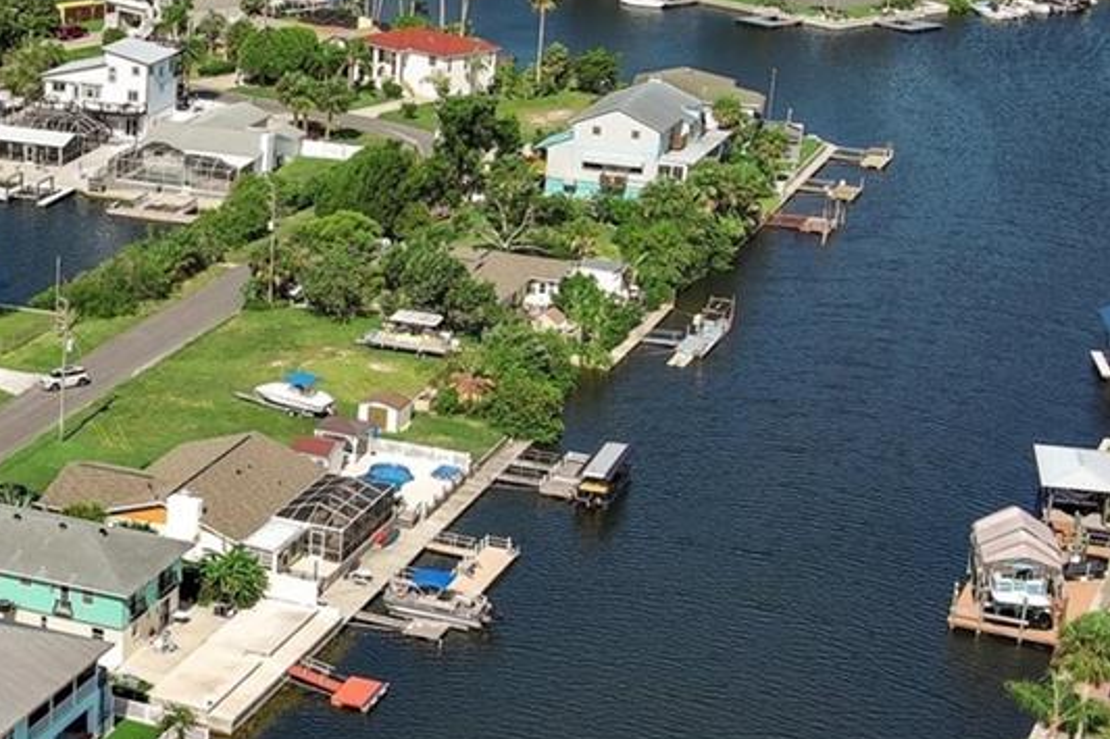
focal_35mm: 87
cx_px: -119
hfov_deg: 22.1
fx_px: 2682
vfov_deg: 15.7
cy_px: 510
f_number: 2.8
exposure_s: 1/1400
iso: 100
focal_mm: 10.57
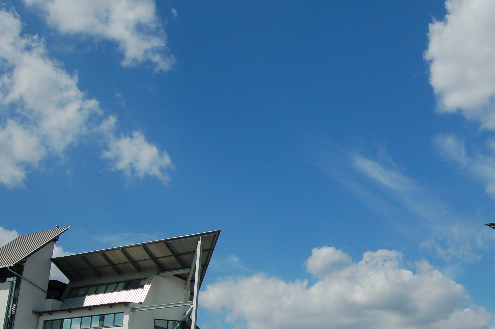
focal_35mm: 41
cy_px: 243
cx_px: 349
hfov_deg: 46.3
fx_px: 563
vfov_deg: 32.0
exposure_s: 1/250
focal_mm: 18
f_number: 8
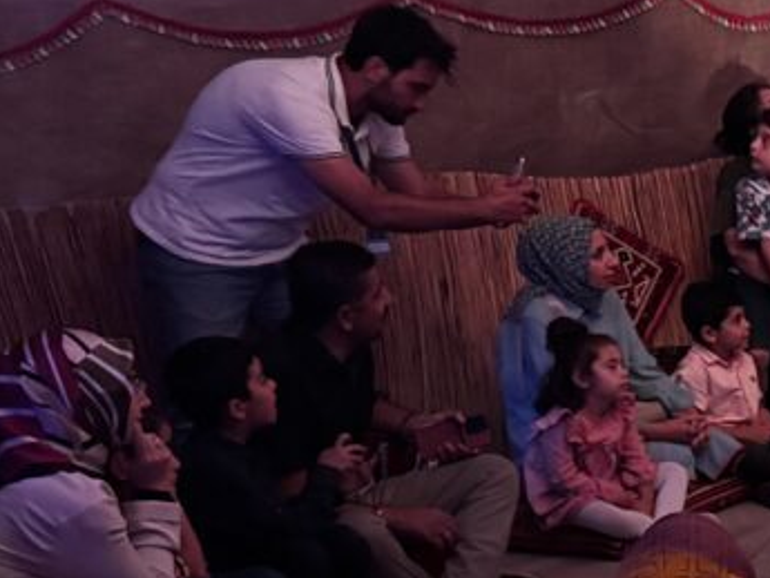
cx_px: 1388
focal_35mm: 89
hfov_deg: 17.7
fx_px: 1980
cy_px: 587
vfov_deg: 16.3
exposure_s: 1/35
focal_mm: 6.76
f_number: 1.78
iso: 1000
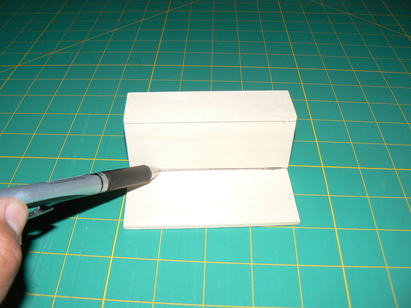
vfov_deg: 39.7
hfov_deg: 51.4
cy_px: 154
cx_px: 206
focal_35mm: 36
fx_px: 427
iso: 100
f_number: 2.8
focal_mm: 6
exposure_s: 1/30
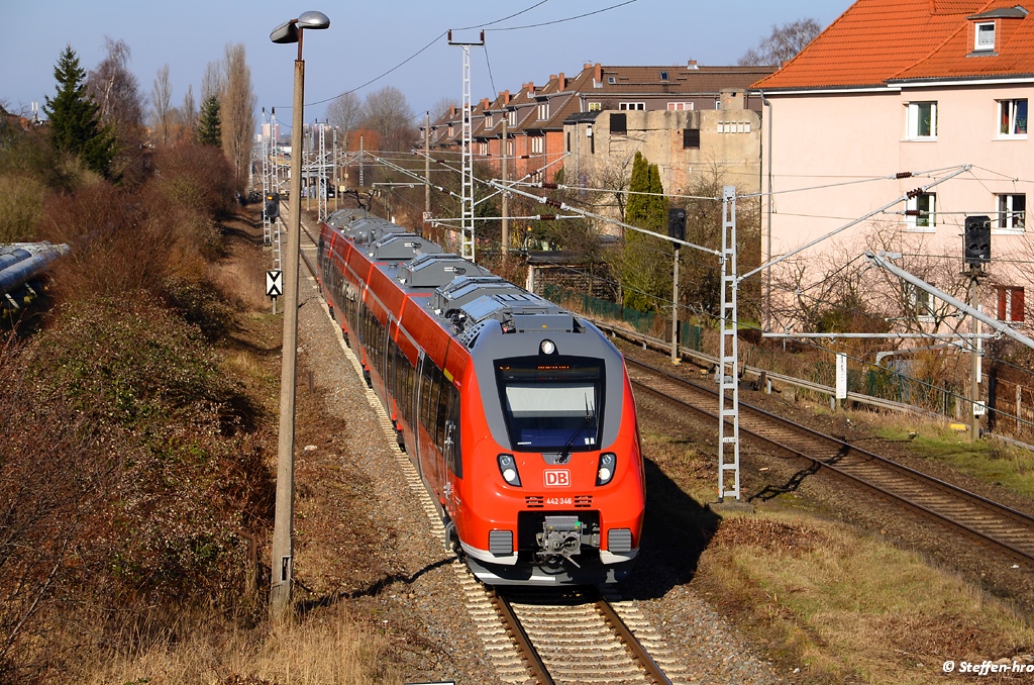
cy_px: 342
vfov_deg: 13.0
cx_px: 517
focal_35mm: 105
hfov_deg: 19.5
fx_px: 3009
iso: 200
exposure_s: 1/800
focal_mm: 70
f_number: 6.3
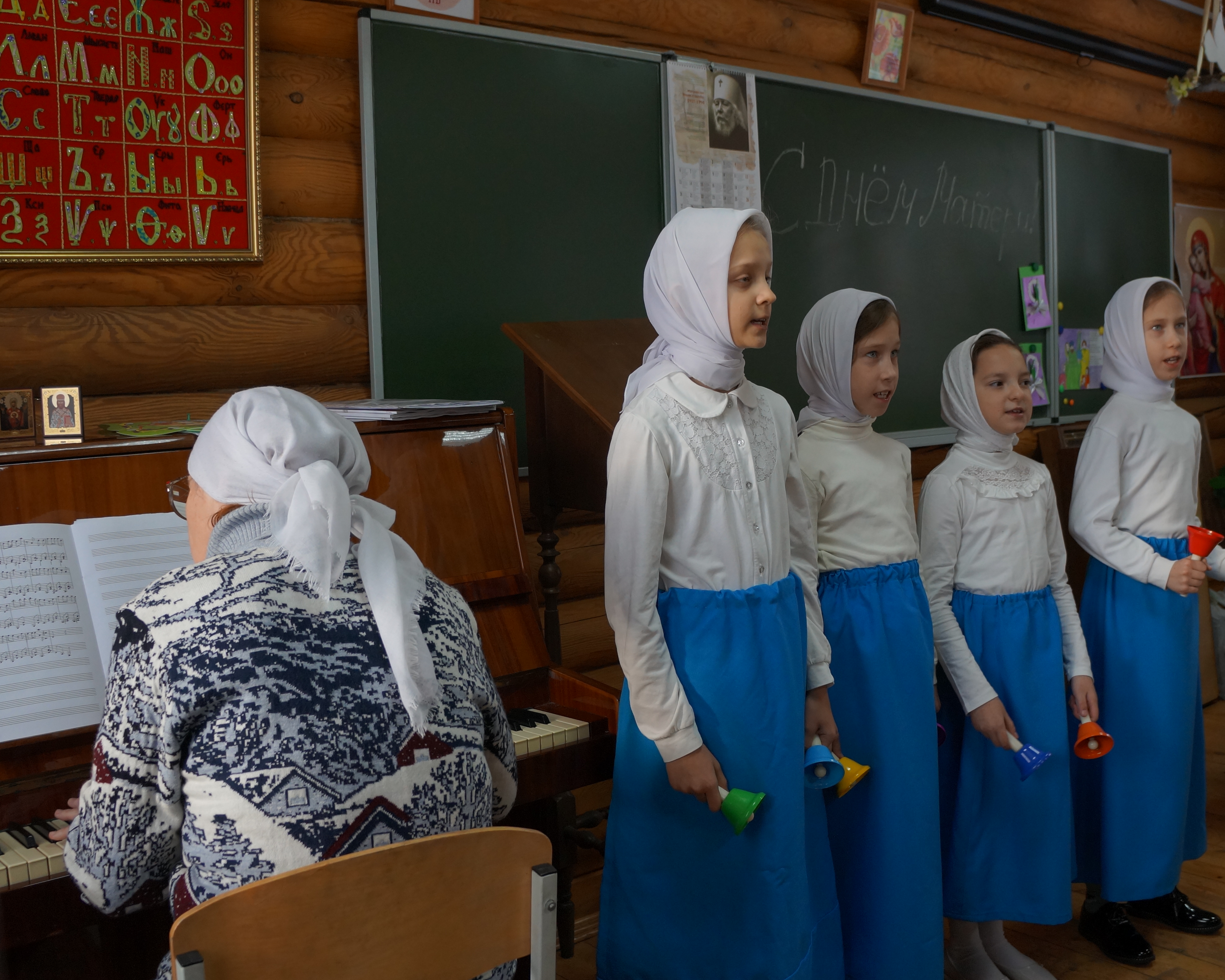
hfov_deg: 51.4
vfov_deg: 42.2
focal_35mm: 35
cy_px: 491
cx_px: 701
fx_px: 1269
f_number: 4
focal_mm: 18
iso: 400
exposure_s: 1/160
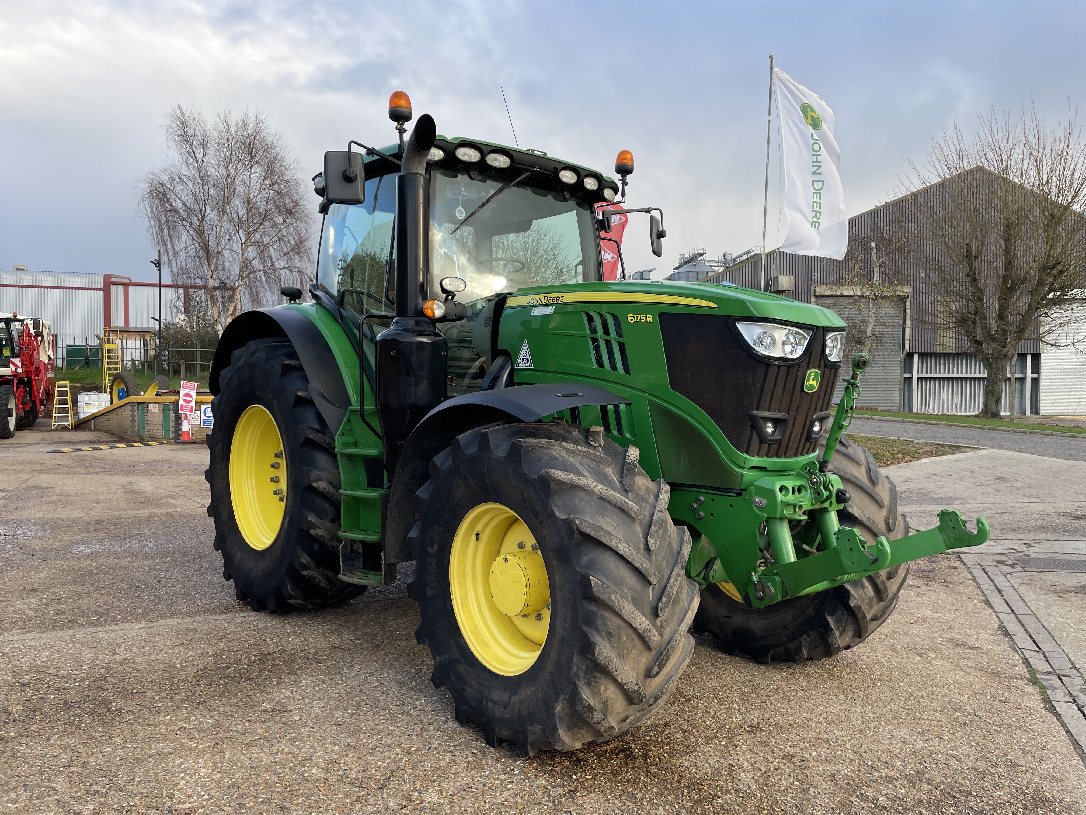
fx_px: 816
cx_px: 543
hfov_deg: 67.3
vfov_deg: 53.1
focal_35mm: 26
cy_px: 408
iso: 32
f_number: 1.6
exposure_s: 1/315
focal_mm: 4.2
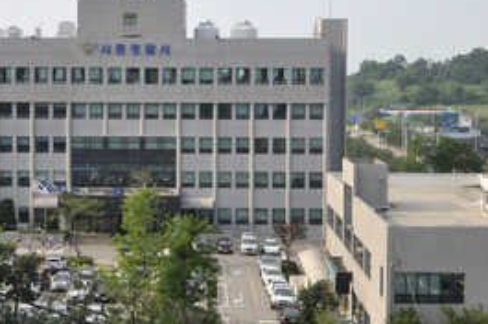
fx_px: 1029
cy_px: 122
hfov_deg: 26.6
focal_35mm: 76
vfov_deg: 17.9
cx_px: 185
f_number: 4
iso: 400
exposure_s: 1/2000
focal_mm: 24
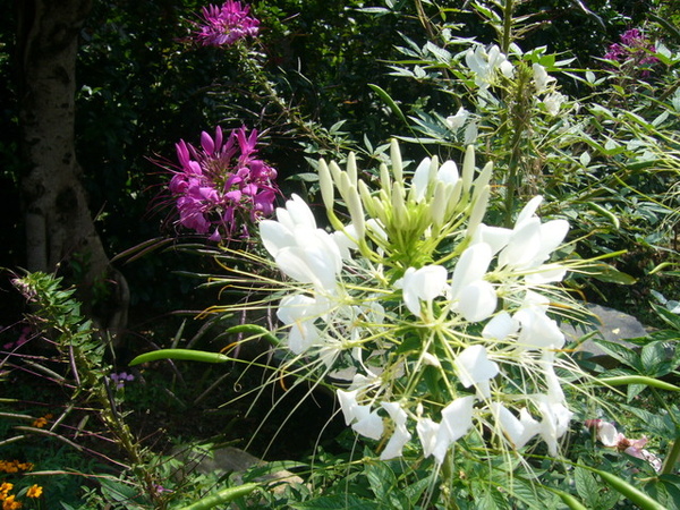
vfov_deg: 40.7
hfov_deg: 52.6
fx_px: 688
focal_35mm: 35
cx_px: 340
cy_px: 255
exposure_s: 1/250
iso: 80
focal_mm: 5.8
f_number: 5.6
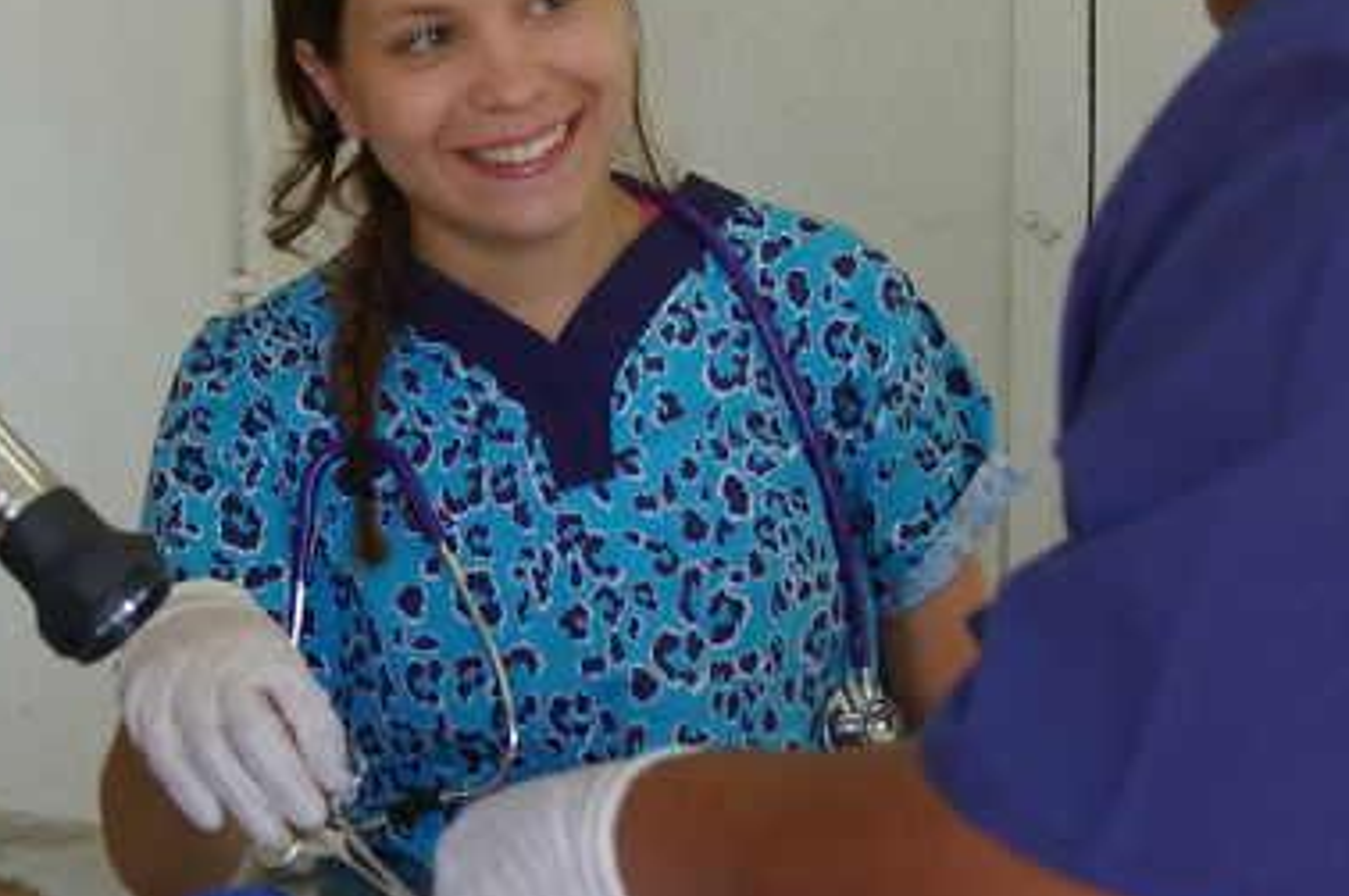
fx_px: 4048
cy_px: 598
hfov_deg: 18.9
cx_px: 439
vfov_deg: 12.6
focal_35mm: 108
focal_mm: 31
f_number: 4
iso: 200
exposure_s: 1/45
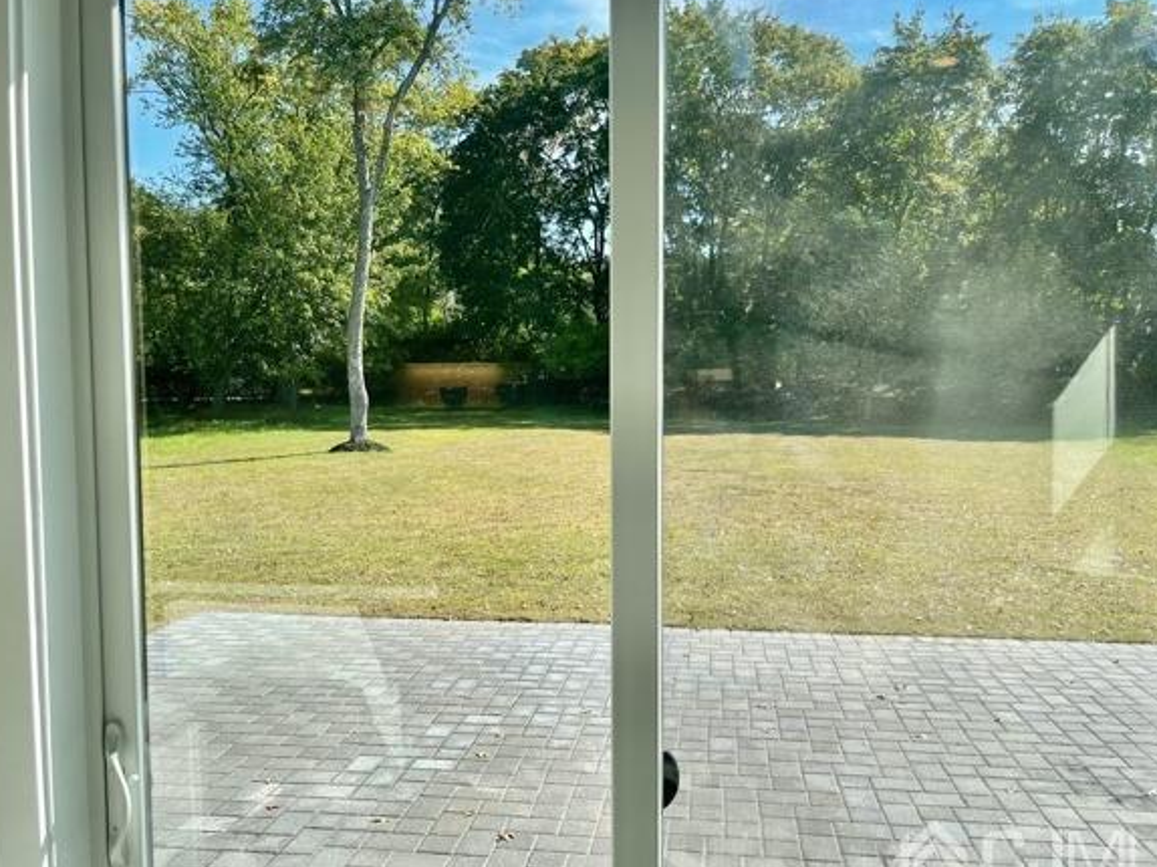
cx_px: 587
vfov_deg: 48.2
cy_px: 452
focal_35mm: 29
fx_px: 969
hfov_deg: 61.7
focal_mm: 5.1
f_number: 1.6
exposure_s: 1/1403
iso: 32
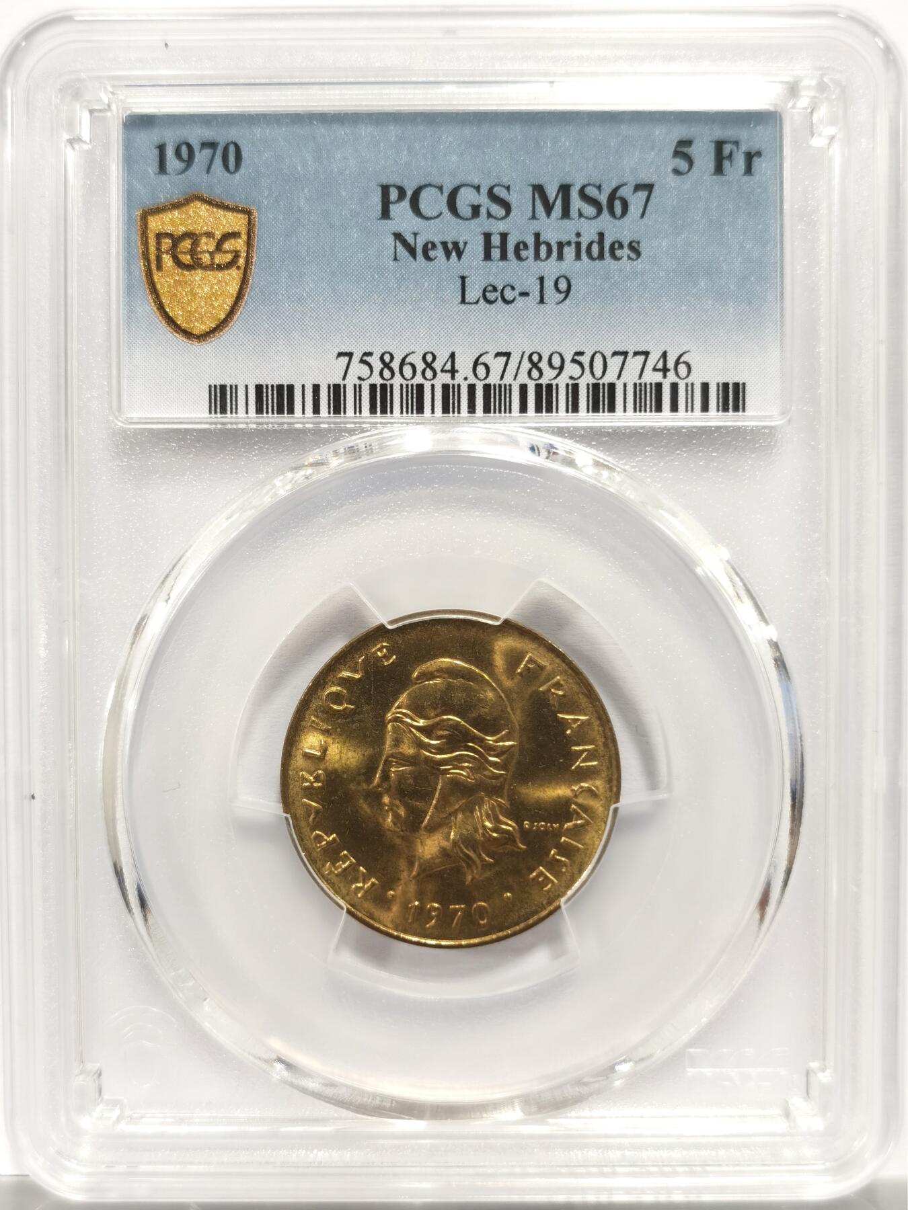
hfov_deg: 27.0
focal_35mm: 54
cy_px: 605
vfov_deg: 35.5
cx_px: 454
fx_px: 1889
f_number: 16
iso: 160
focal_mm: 5.56
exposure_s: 1/100
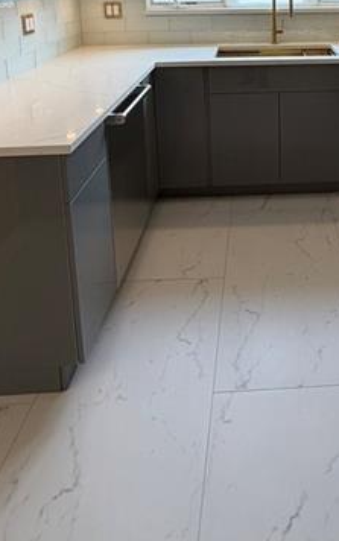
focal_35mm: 32
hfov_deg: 37.6
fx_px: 472
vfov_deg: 51.8
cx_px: 286
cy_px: 44
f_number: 2.2
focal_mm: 2.22
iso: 125
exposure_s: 1/120
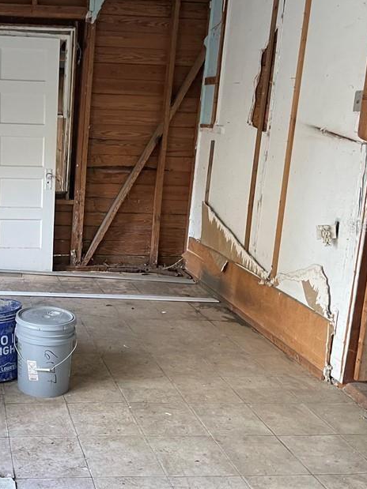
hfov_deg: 31.5
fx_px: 608
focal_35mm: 43
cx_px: 17
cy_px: 225
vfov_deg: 43.8
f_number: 1.6
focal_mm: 4.2
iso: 160
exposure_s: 1/60
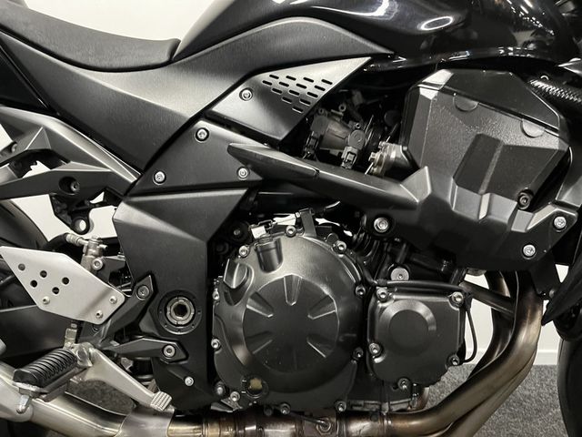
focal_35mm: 26
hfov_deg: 67.3
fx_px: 437
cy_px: 218
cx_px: 291
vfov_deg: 53.1
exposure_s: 1/33
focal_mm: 5.1
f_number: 1.6
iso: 400
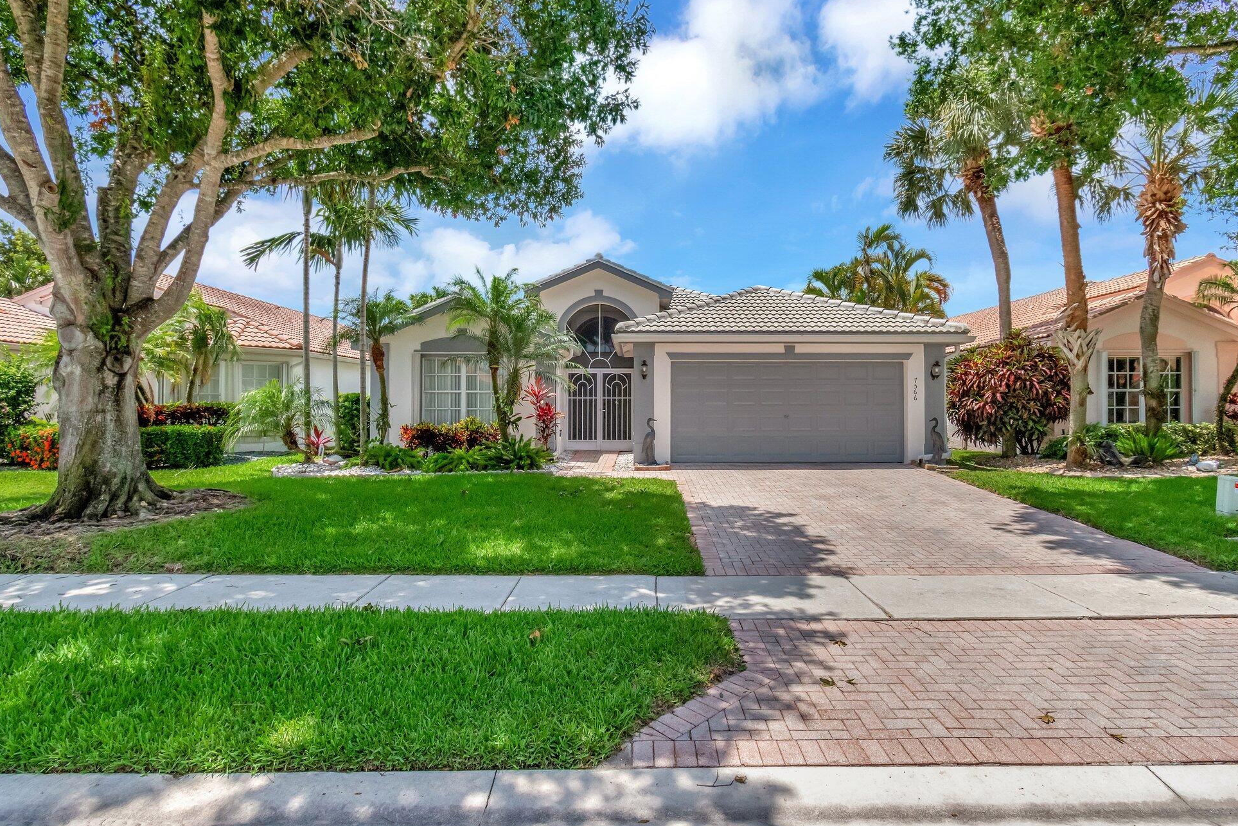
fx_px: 585
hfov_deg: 93.2
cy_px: 405
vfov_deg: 70.4
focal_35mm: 17
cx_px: 645
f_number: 8
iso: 1100
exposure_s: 1/3200
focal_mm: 11
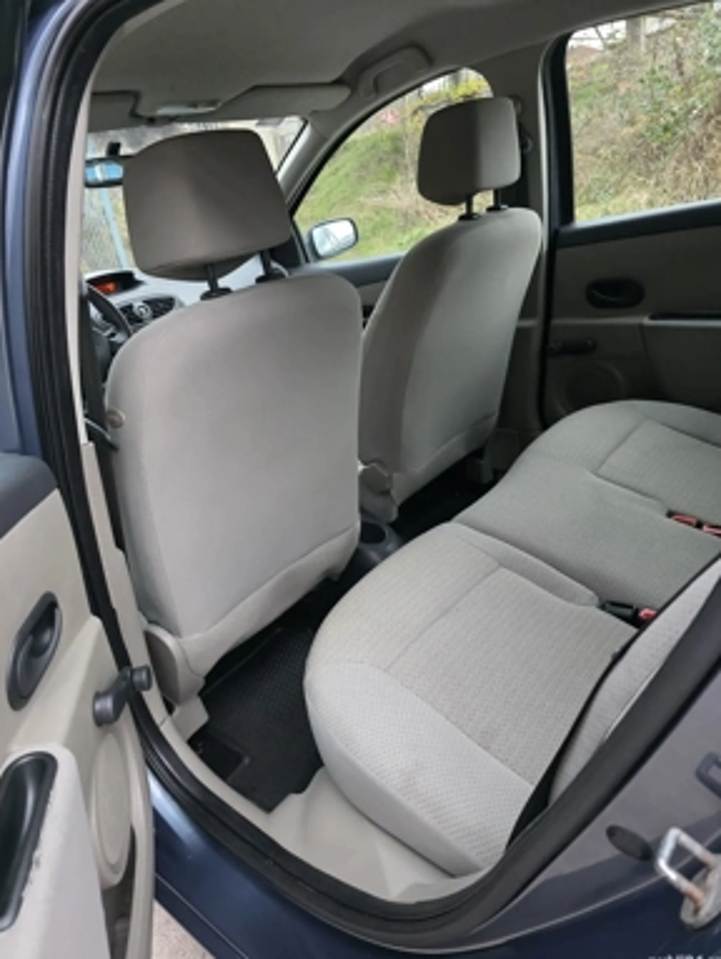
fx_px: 665
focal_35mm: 24
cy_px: 471
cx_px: 350
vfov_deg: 71.5
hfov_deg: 56.9
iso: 1000
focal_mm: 6.3
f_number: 1.7
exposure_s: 1/100
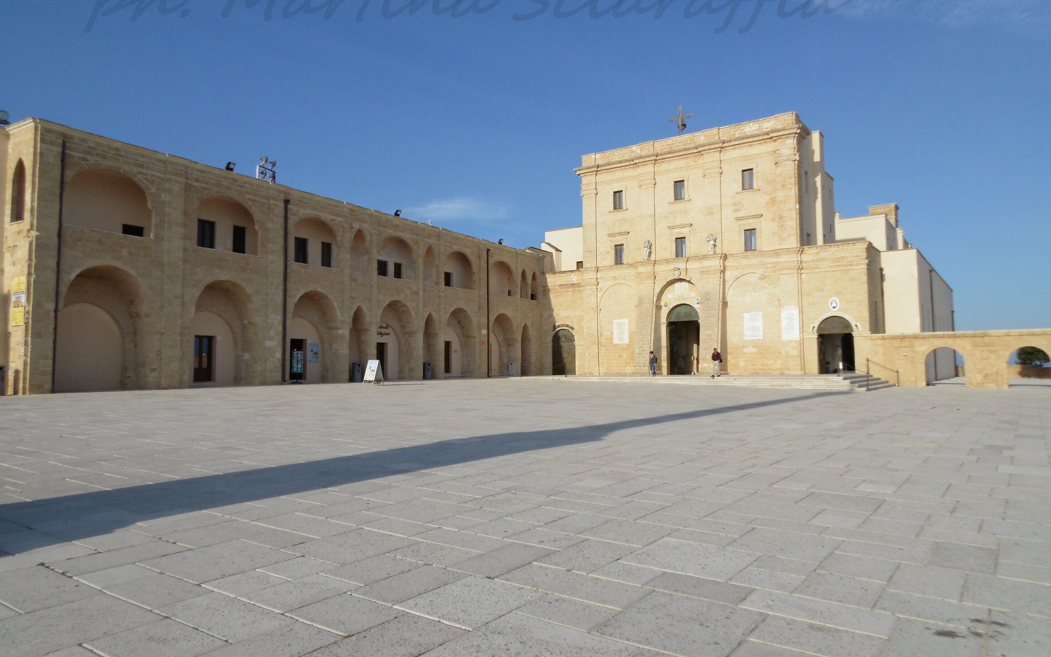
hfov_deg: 74.8
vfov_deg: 51.0
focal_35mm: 24
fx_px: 687
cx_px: 517
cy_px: 313
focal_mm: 4
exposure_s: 1/250
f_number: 8.6
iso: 100
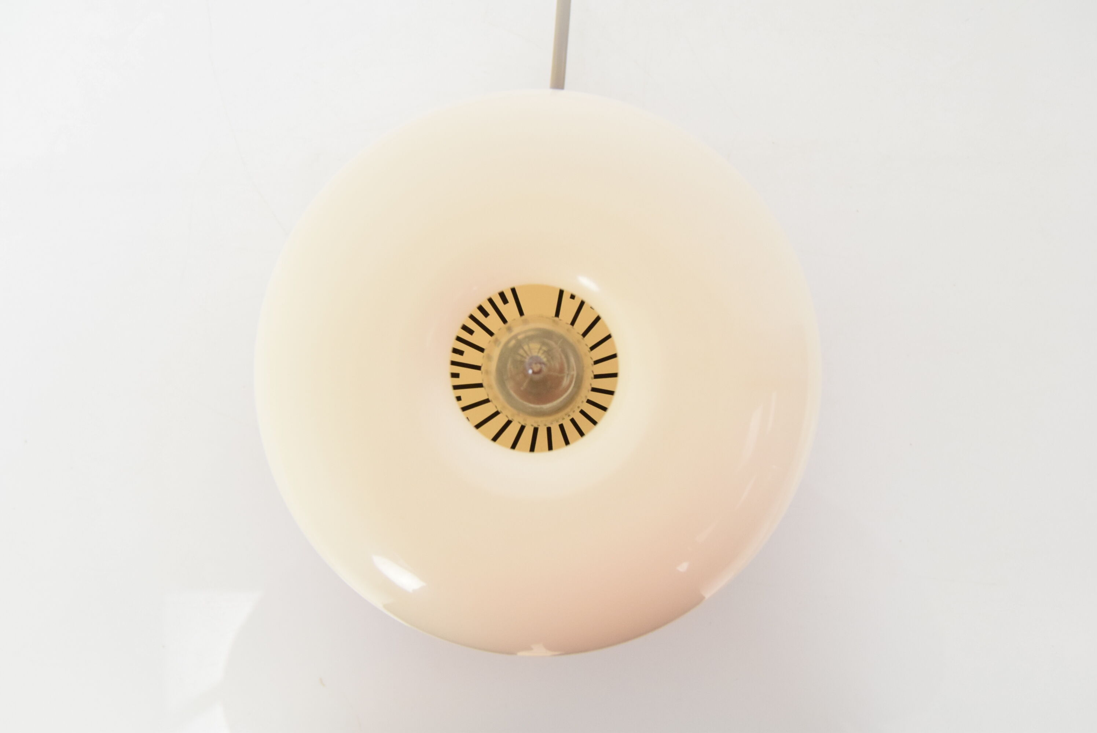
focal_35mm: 39
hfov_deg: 49.5
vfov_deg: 34.3
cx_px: 548
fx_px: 1189
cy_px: 366
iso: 1600
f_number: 5.6
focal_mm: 26
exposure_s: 1/125
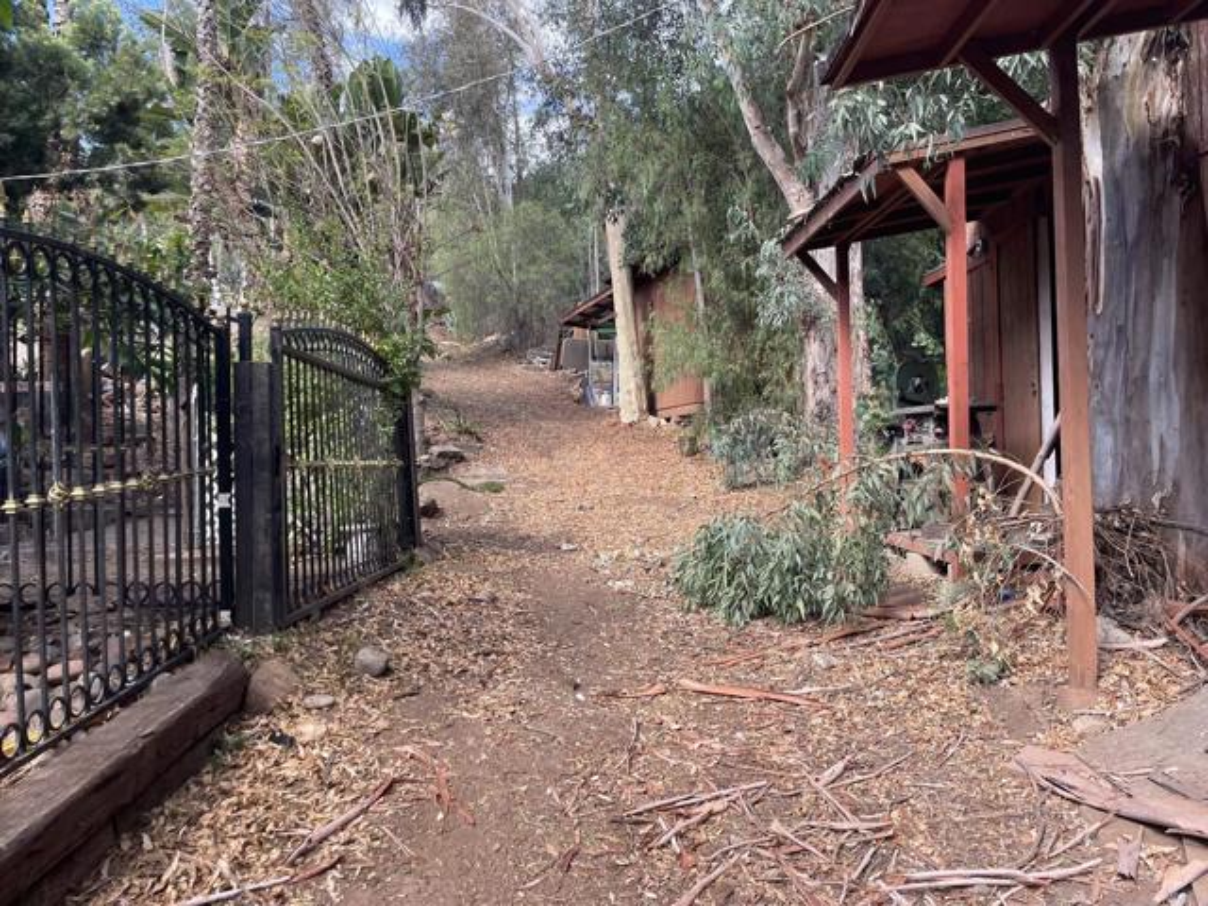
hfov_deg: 67.3
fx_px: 907
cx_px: 604
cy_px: 453
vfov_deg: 53.1
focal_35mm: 26
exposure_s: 1/515
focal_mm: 4.2
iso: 50
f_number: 1.6
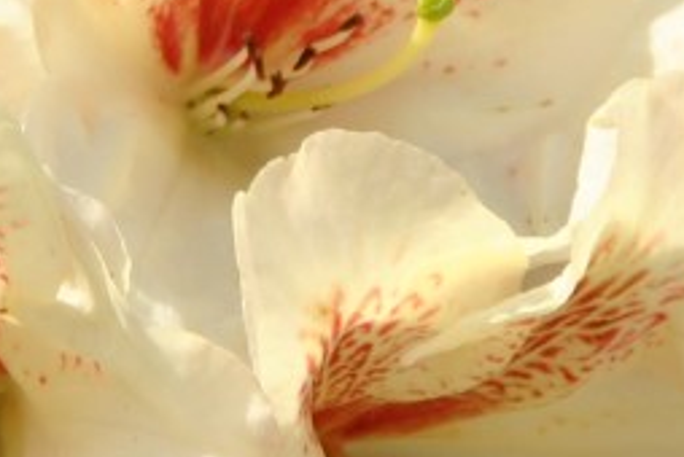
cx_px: 219
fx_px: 17785
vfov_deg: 1.5
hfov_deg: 2.2
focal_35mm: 935
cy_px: 124
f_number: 5.6
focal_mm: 98
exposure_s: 1/400
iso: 100
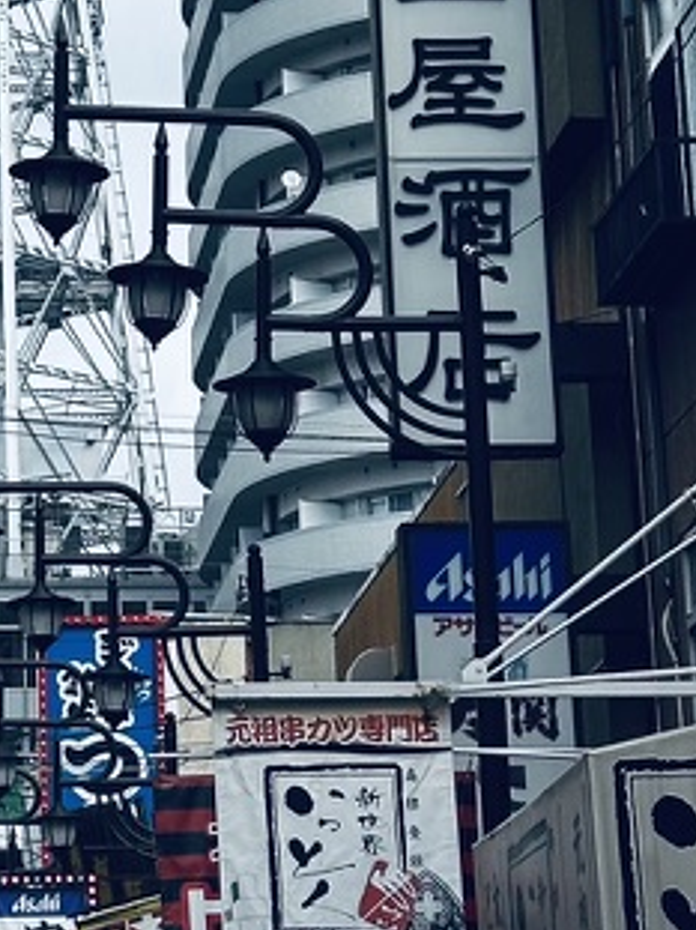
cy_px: -281
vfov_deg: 12.1
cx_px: -33
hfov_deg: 9.3
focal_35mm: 158
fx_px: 4239
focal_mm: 6.86
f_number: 1.78
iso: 64
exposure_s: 1/5000
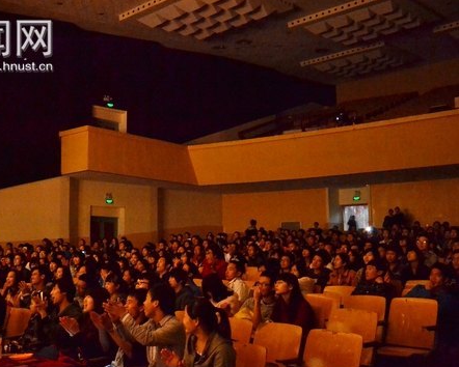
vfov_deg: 35.7
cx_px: 148
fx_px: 571
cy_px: 205
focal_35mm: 42
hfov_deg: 43.1
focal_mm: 22
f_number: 3.8
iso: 3200
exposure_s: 1/80
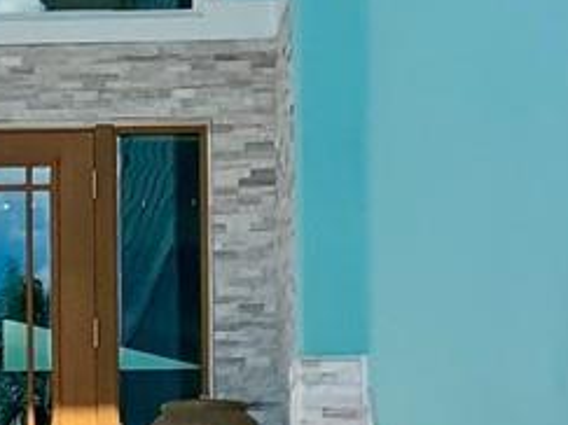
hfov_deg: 10.2
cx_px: -145
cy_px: 591
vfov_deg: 7.7
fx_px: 3132
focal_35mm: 191
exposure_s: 1/2320
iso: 20
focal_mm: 3
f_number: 1.8
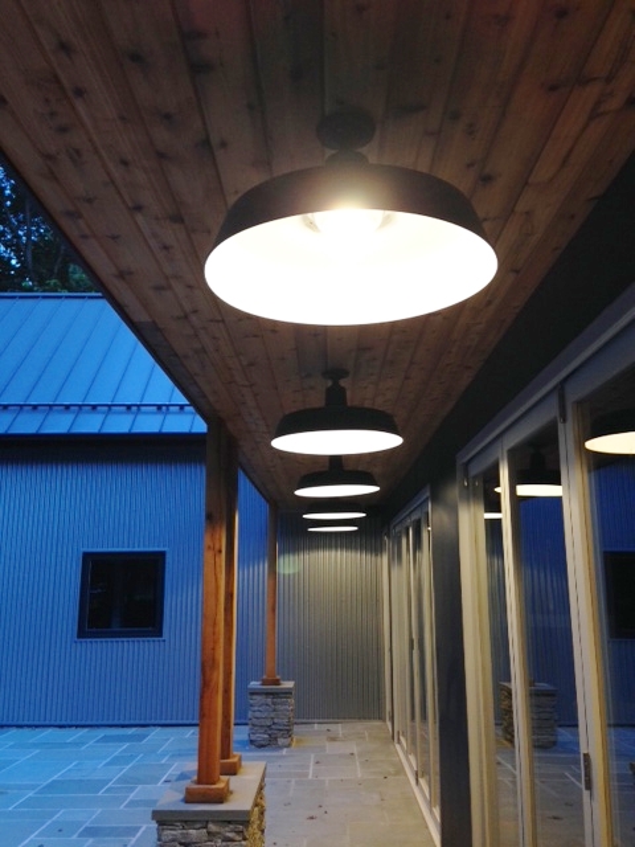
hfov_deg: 42.9
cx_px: 318
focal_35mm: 33
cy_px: 424
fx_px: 807
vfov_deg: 55.4
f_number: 2.4
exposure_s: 1/20
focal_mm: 4.12
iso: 100
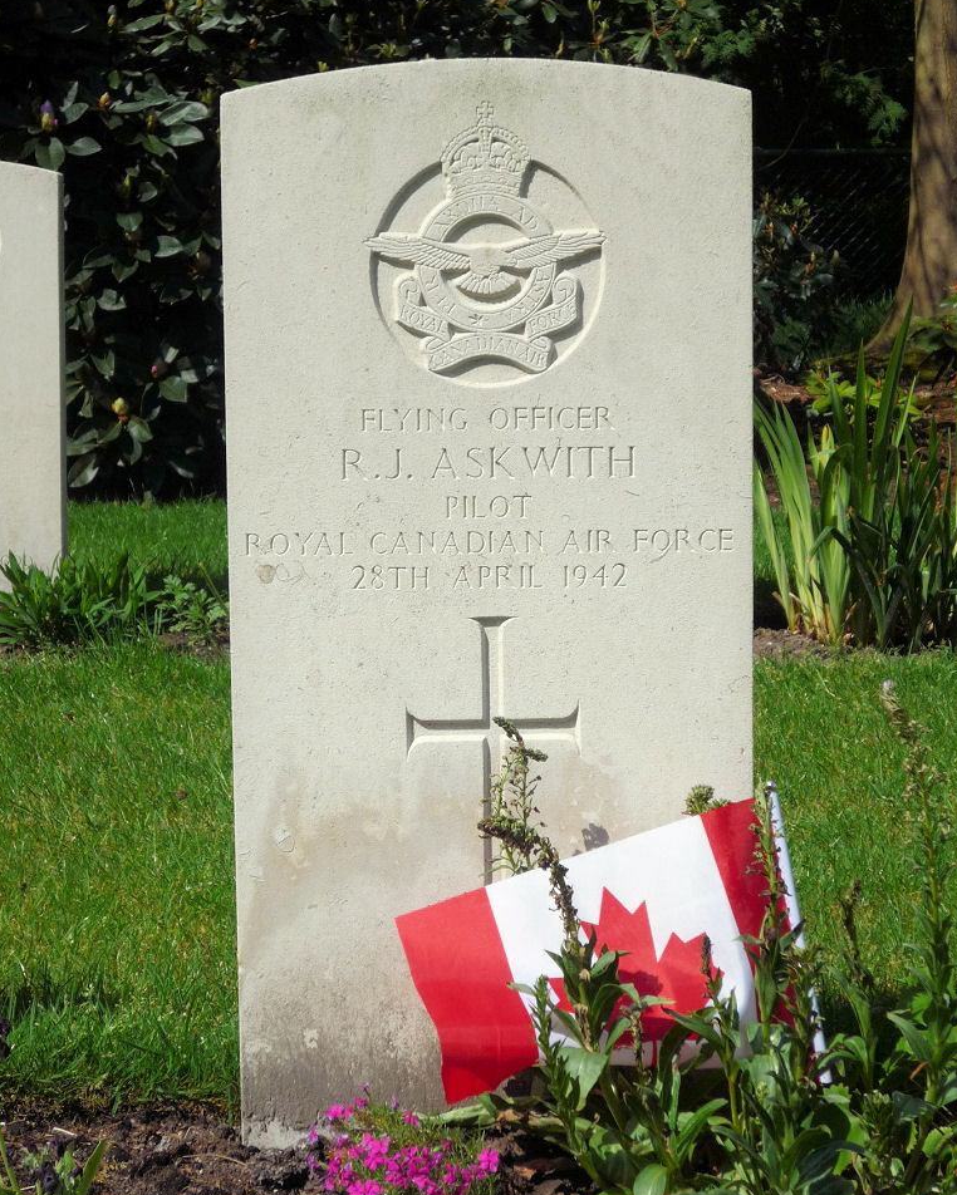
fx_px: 3008
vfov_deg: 22.5
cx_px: 478
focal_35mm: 85
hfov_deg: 18.1
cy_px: 606
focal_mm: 14.2
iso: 100
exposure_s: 1/1000
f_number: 5.6
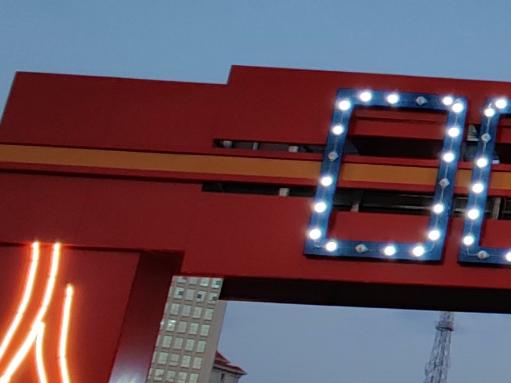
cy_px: 85
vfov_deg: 21.1
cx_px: 874
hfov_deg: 21.0
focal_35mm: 69
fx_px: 1019
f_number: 2.2
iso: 160
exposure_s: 1/50
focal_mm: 2.25
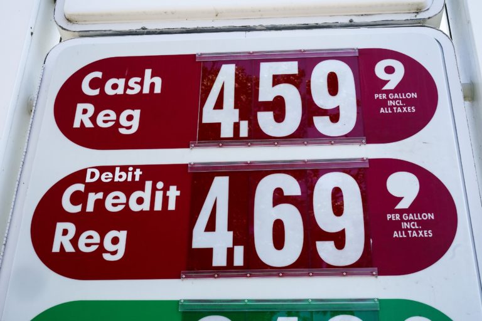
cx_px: 241
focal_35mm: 52
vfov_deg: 26.0
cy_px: 160
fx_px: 696
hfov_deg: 38.2
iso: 1250
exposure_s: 1/800
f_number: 11
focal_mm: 52
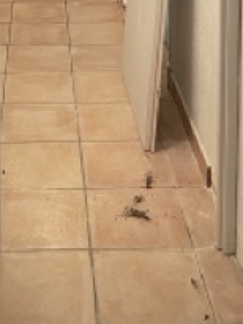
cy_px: -155
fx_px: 757
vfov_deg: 20.7
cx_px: 65
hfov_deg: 18.1
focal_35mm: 81
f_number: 1.6
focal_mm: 4.2
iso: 320
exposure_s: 1/50
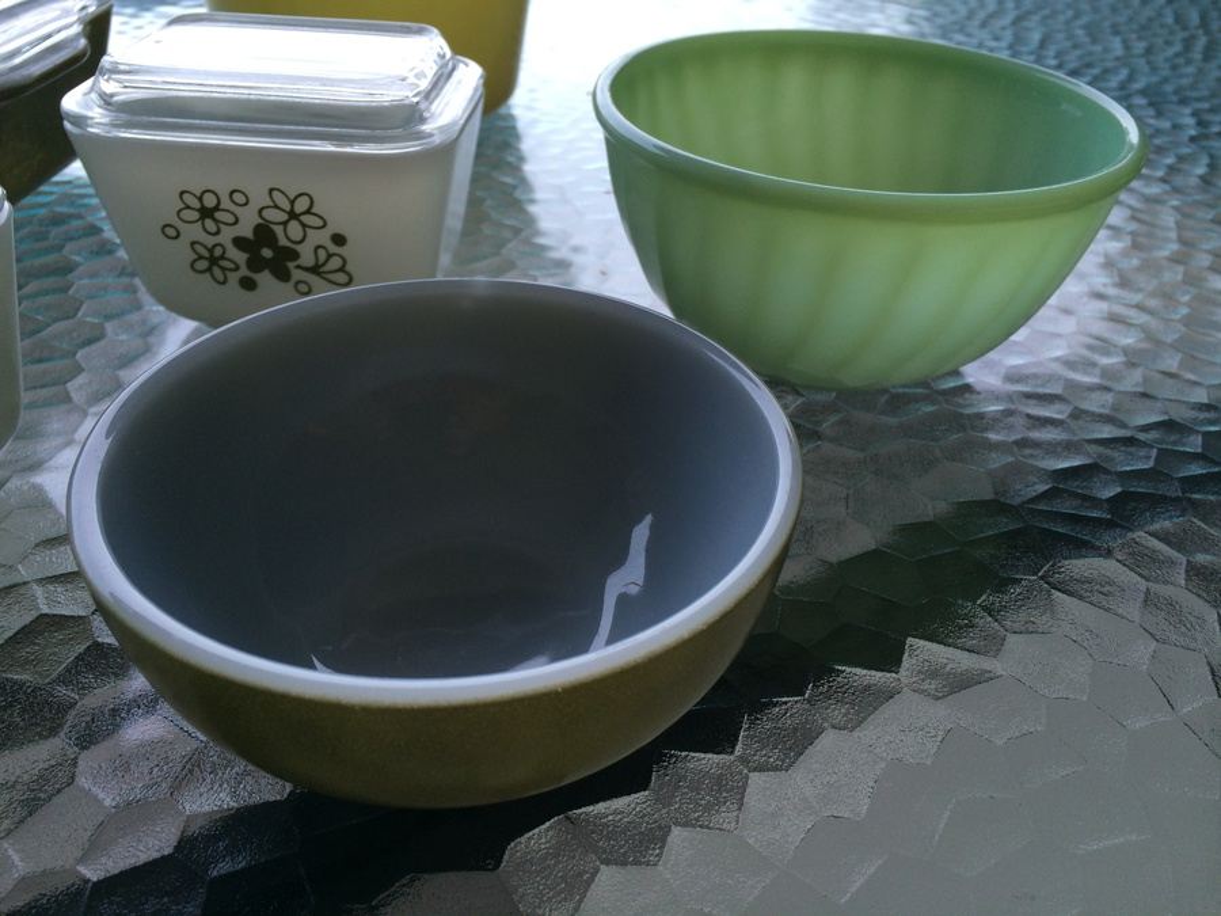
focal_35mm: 30
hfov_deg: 60.0
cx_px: 610
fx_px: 1058
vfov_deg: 46.8
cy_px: 458
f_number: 2.2
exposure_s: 1/60
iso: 40
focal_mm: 4.12
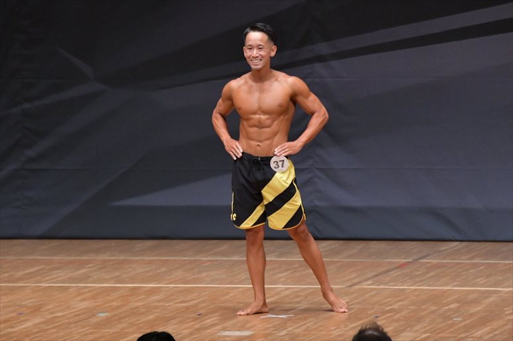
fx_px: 4273
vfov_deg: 4.6
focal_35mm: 300
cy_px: 170
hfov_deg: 6.9
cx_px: 256
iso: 6400
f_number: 5.6
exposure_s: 1/400
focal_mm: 200
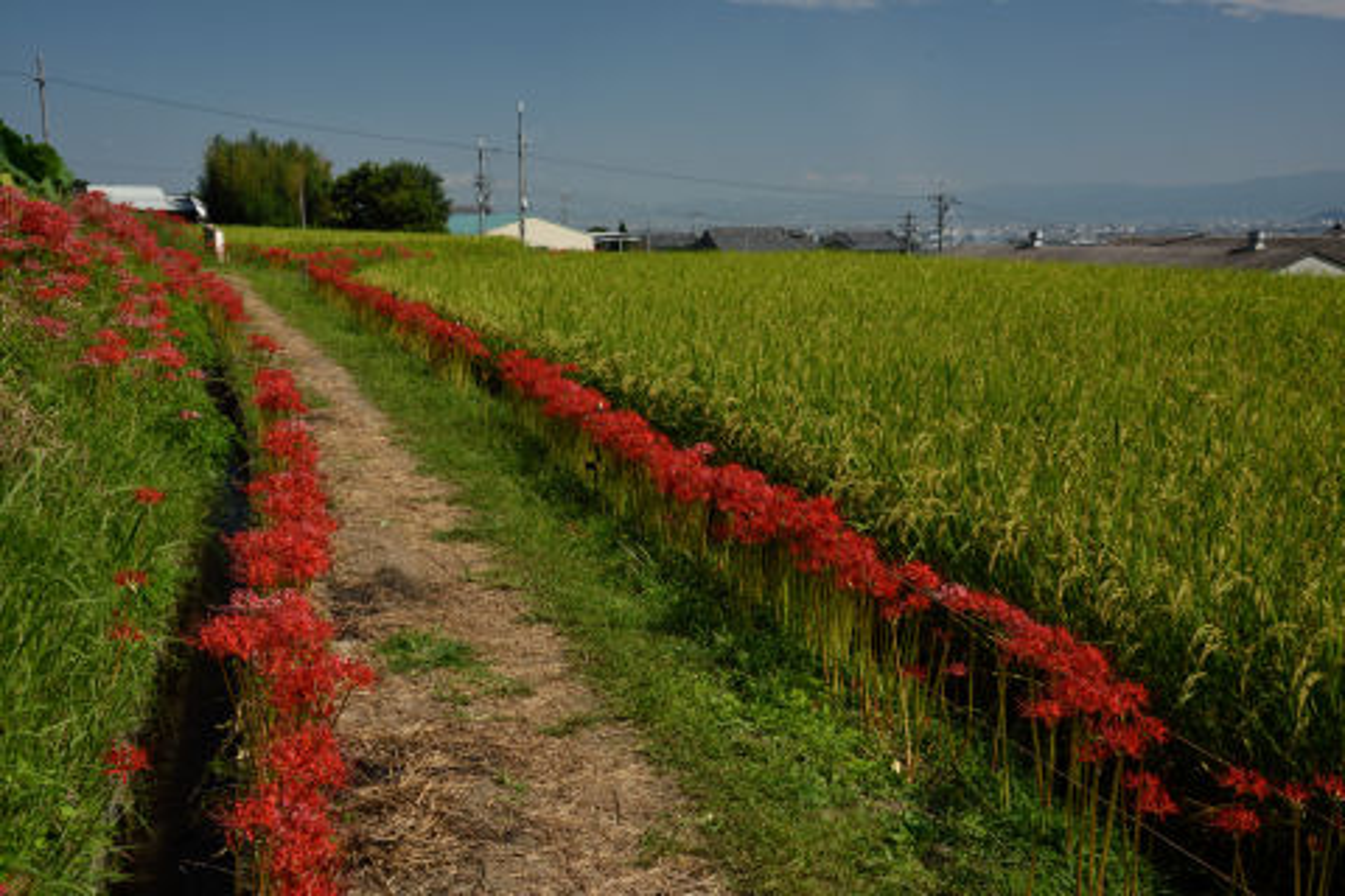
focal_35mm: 38
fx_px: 1420
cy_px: 448
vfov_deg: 35.1
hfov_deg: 50.7
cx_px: 672
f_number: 13
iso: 200
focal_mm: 38
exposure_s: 1/125
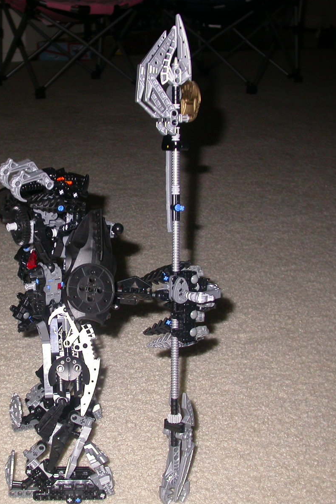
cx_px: 69
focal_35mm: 53
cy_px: 251
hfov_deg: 25.1
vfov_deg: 37.5
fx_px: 742
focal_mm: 7.85
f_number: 2.6
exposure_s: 1/1000
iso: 100
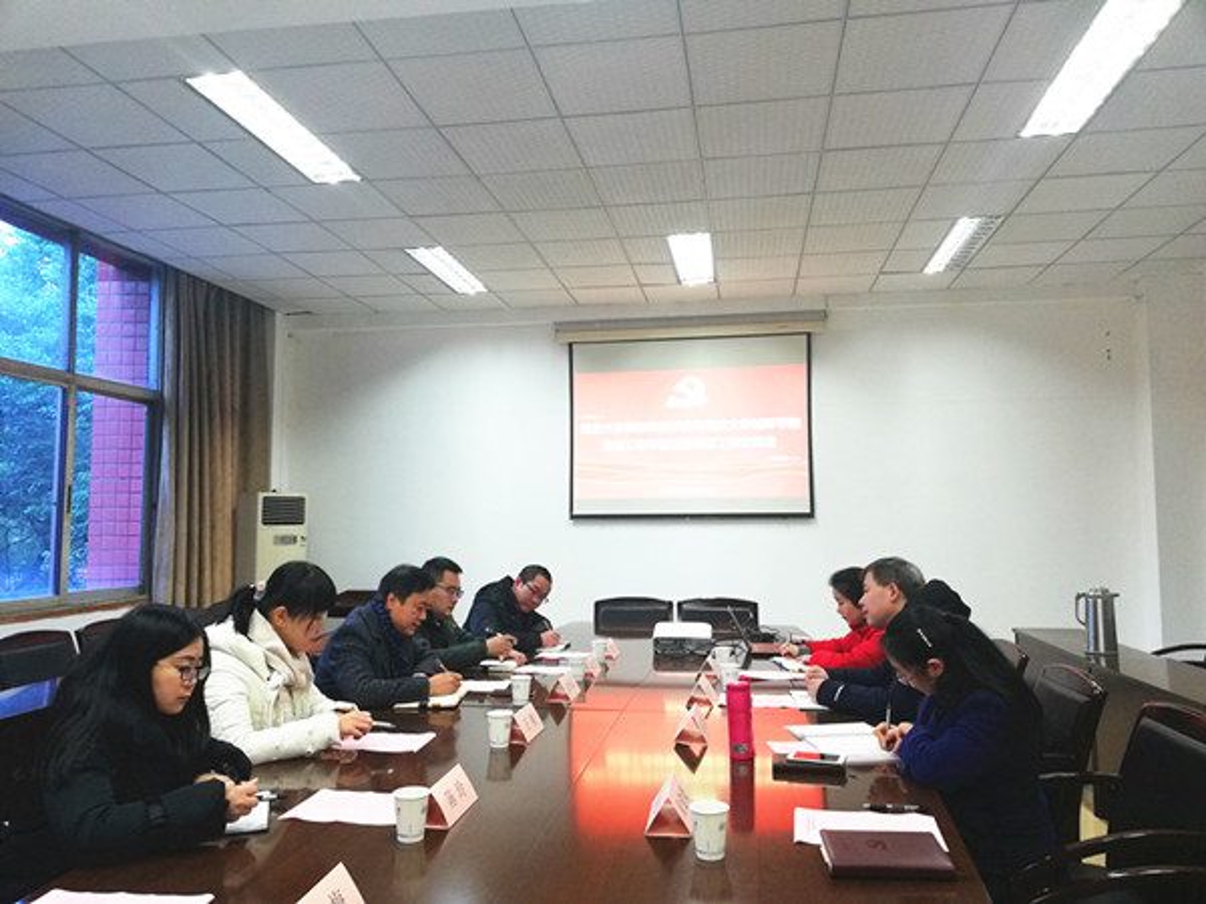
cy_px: 452
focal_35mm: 27
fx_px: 941
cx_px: 603
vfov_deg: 51.4
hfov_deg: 65.3
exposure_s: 1/33.3
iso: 125
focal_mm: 3.81
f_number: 2.2
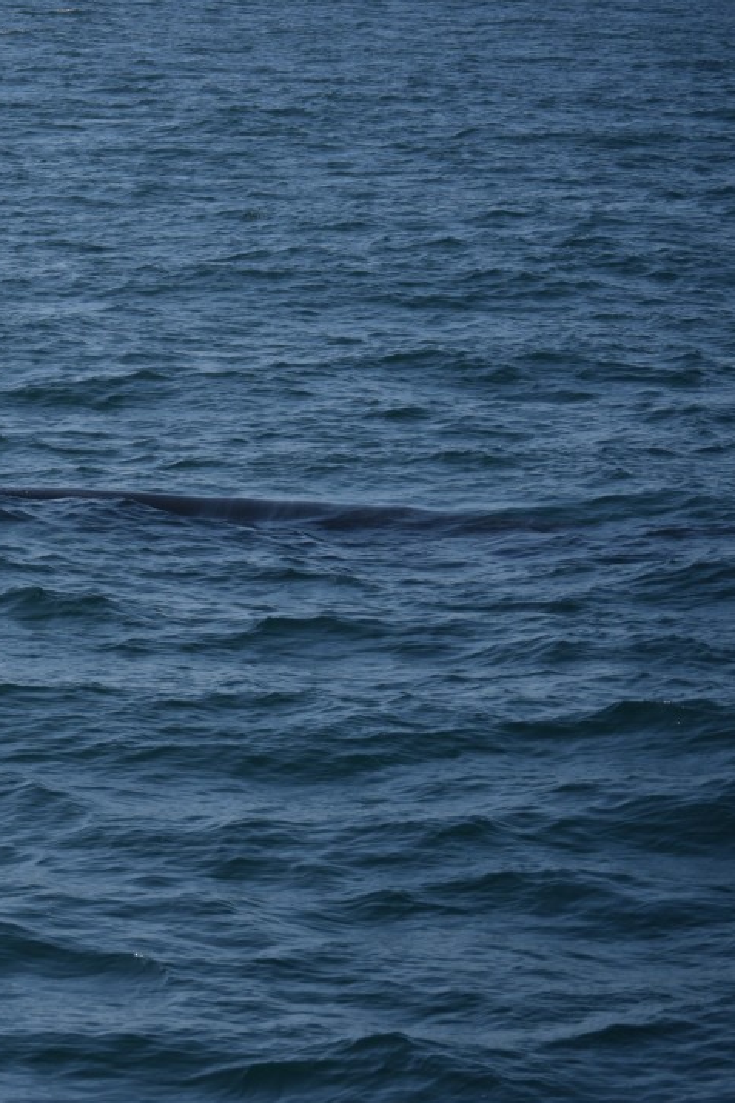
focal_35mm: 170
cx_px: -72
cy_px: 553
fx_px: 5201
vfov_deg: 12.1
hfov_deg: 8.0
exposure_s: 1/4000
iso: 200
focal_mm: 75
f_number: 4.2
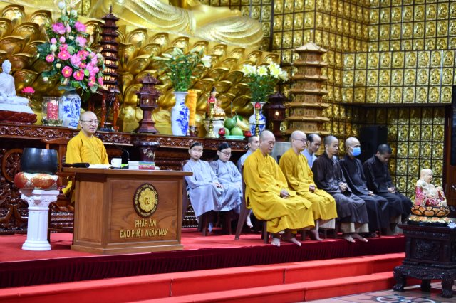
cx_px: 228
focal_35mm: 70
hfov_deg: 28.9
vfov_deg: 19.4
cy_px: 152
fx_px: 886
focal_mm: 70
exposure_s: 1/160
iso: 800
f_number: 2.8
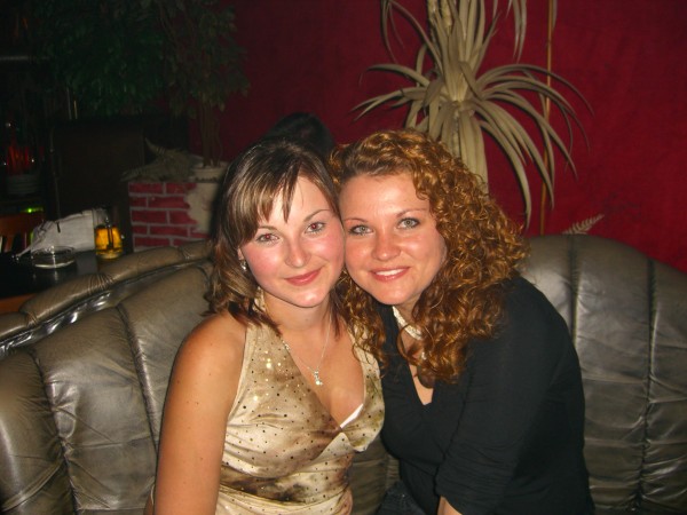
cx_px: 344
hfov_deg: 49.0
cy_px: 258
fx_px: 754
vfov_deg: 37.7
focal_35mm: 38
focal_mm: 7.9
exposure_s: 1/60
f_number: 2.8
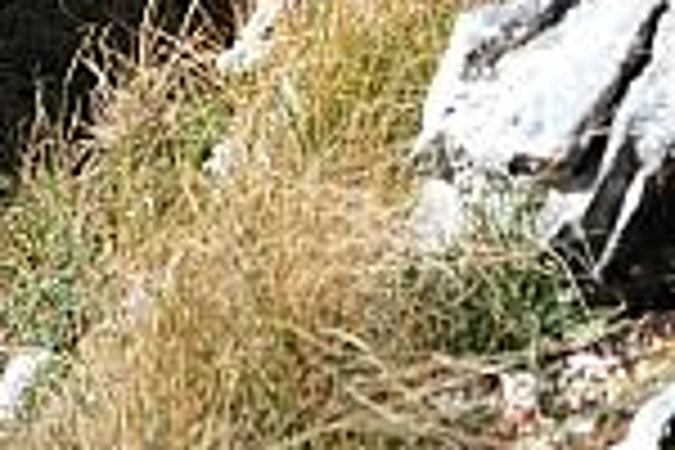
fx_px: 44884
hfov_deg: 0.9
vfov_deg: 0.6
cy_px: -691
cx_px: -508
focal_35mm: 2394
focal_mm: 400
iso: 320
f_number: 10
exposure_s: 1/400
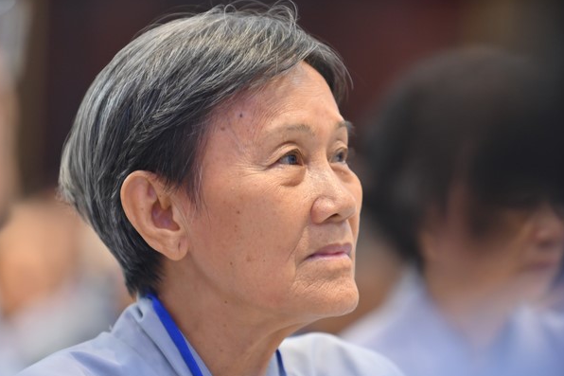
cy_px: 194
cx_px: 286
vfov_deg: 6.3
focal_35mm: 218
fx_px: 3414
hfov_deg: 9.4
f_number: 2.8
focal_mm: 200
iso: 800
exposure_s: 1/80
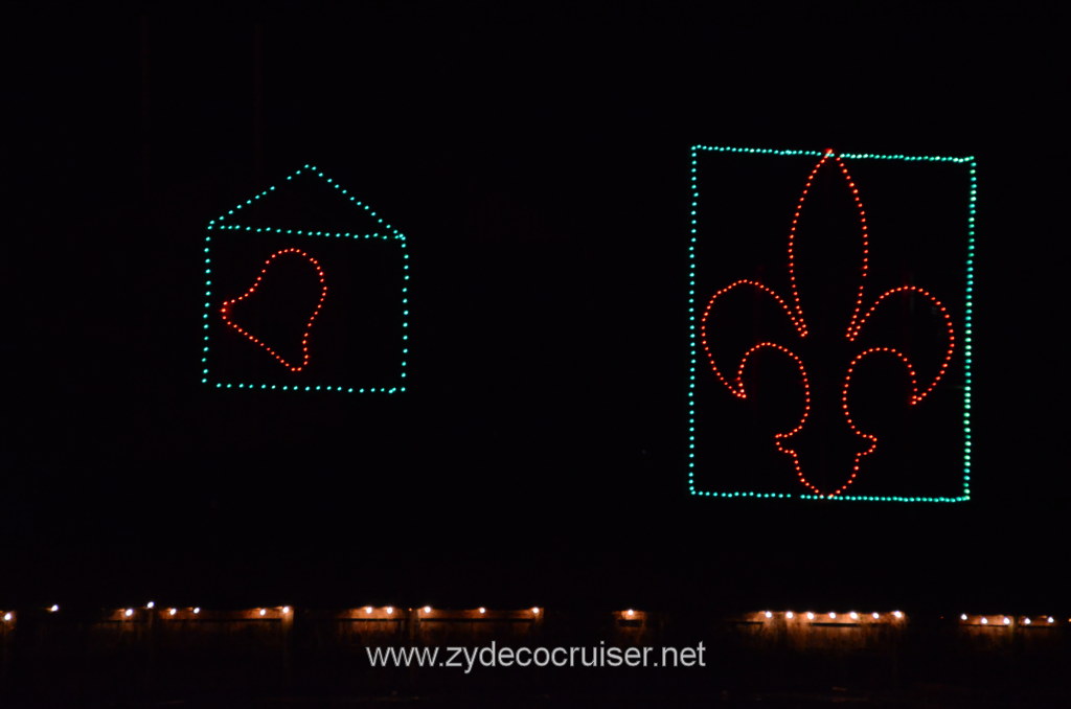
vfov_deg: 7.6
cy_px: 354
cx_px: 536
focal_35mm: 180
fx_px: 5343
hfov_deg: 11.4
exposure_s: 1/60
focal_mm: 120
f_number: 5.3
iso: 4000
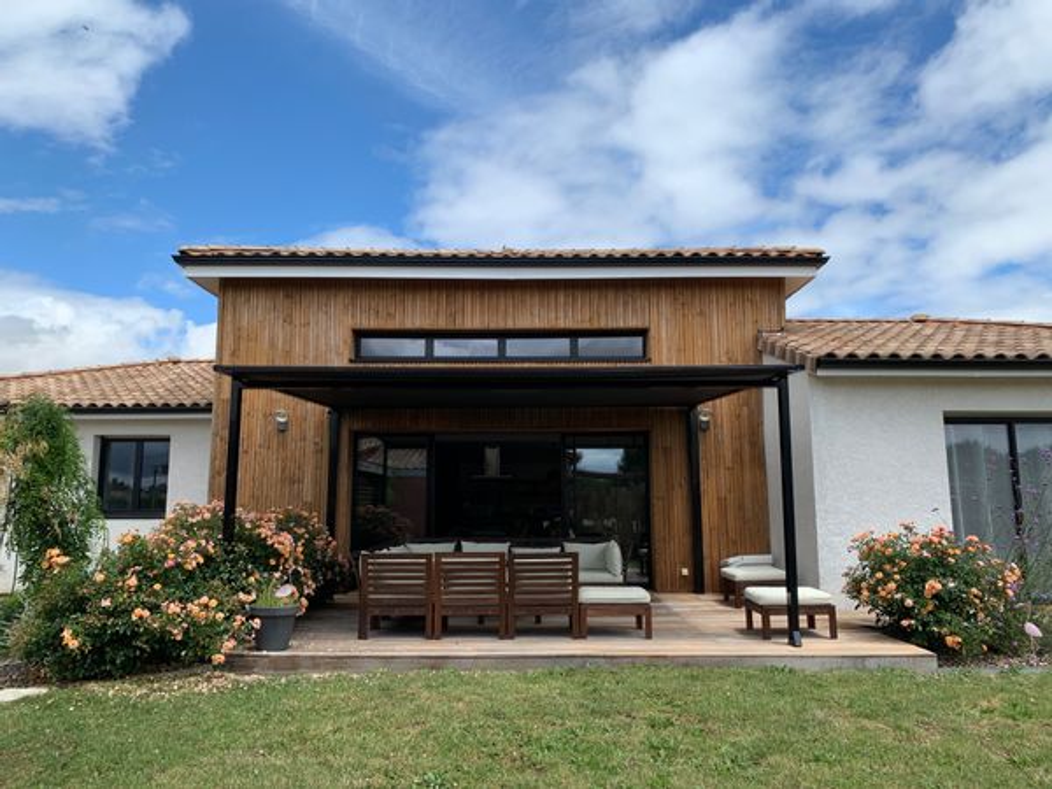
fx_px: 790
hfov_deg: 67.3
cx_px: 526
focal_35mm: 26
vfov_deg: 53.1
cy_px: 394
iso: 25
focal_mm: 4.25
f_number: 1.8
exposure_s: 1/2114
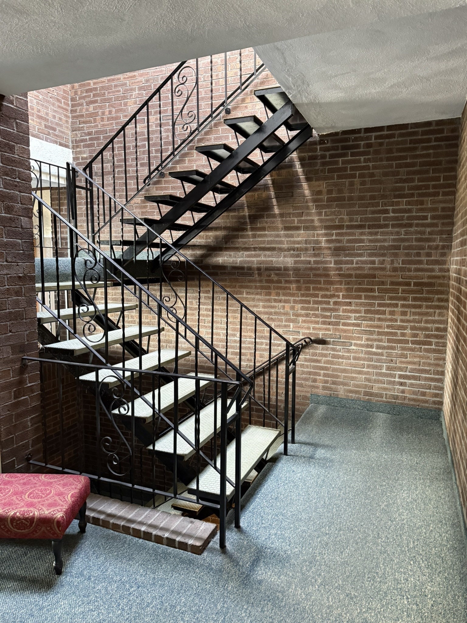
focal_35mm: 24
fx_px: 432
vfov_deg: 71.6
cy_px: 312
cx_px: 234
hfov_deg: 56.8
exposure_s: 1/40
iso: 1000
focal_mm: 6.76
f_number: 1.78
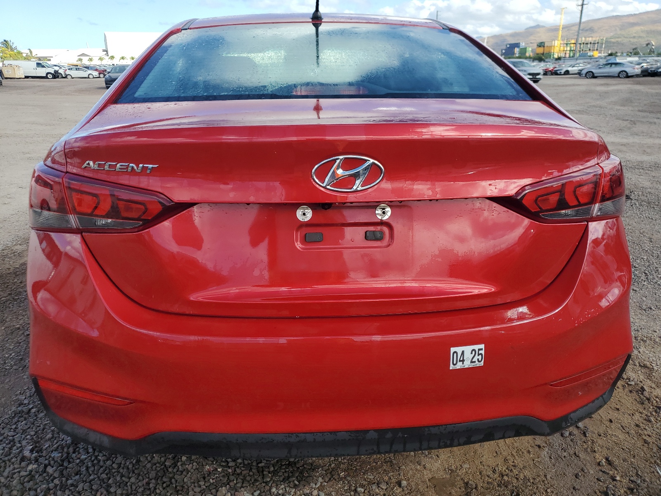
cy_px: 248
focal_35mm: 26
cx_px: 330
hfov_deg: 67.3
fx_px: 496
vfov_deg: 53.1
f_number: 1.5
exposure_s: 1/1667
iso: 50
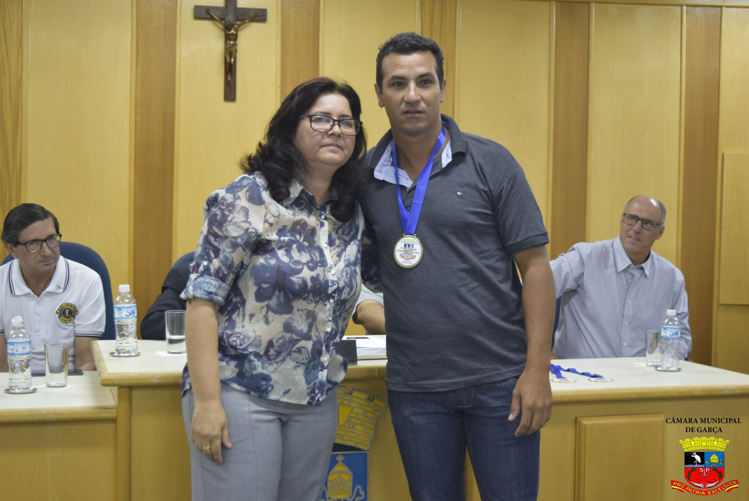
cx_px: 374
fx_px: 1093
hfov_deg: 37.8
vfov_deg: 25.8
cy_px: 250
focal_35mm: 52
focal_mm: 35
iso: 800
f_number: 4.5
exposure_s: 1/60
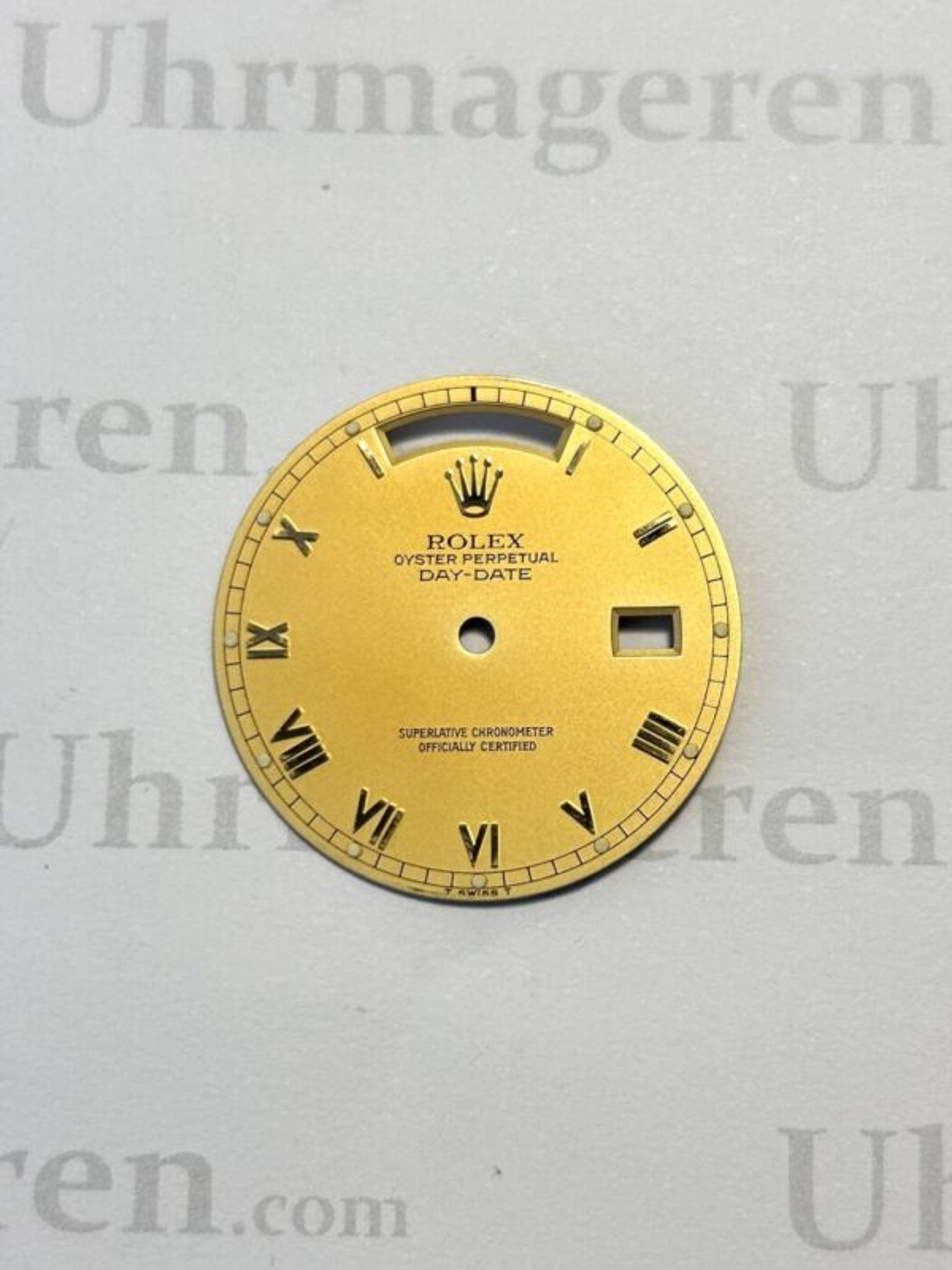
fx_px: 953
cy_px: 635
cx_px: 476
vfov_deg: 67.3
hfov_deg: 53.1
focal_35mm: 26
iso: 40
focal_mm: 5.7
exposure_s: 1/100
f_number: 1.5
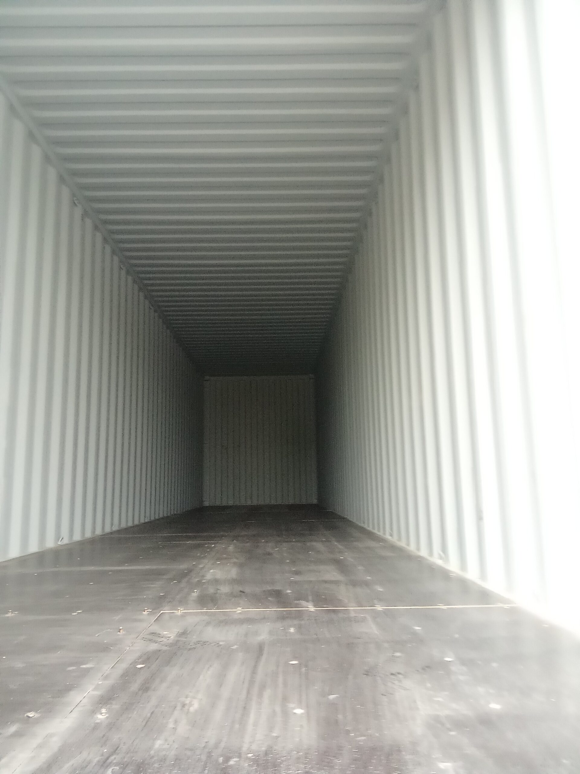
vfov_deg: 63.4
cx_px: 290
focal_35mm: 28
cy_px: 387
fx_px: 626
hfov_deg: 49.7
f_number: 2
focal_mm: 2.78
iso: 500
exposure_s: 1/25
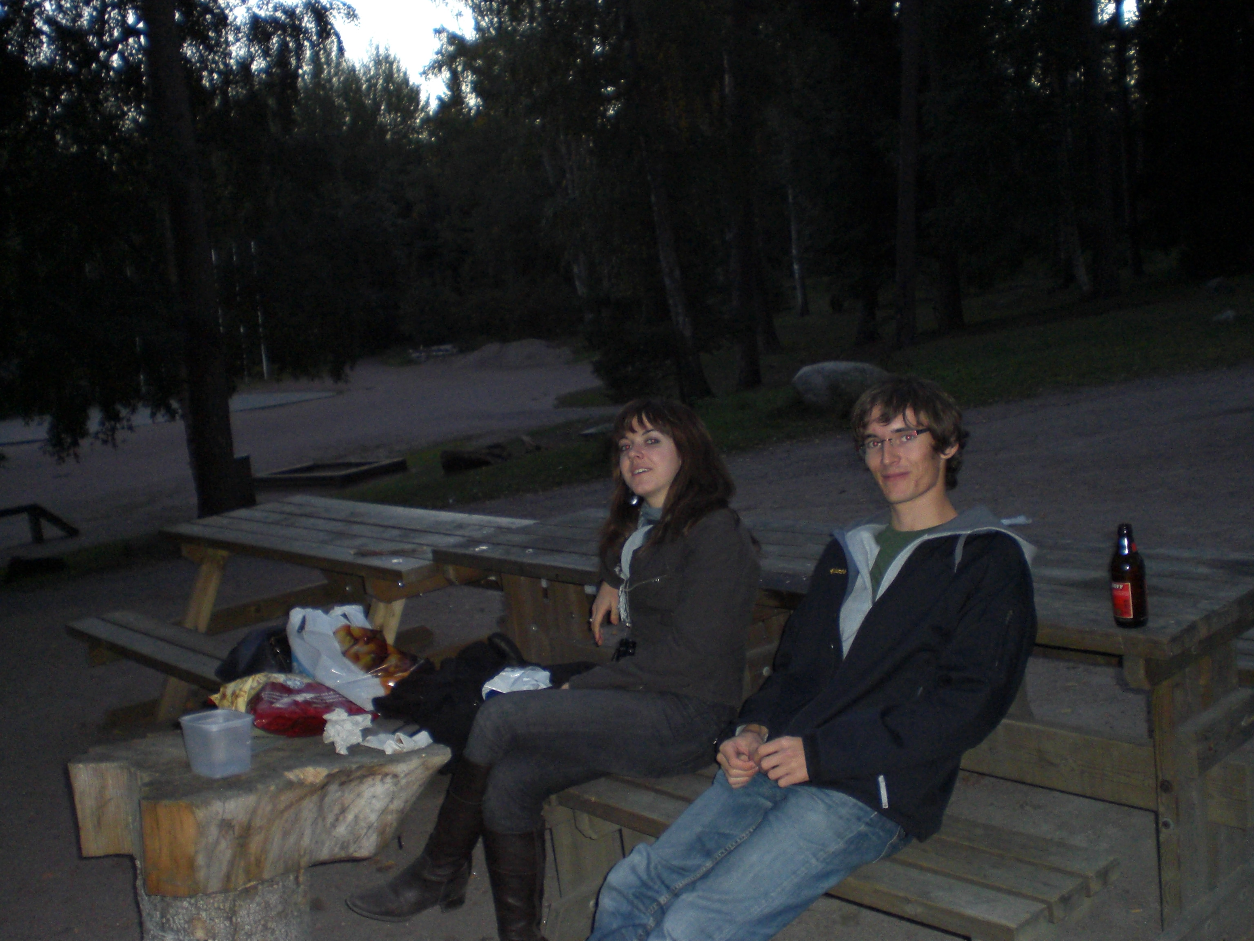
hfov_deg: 49.0
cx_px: 627
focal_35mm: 38
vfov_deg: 37.7
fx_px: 1377
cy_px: 470
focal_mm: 6.3
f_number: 3.1
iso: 200
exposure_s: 1/60
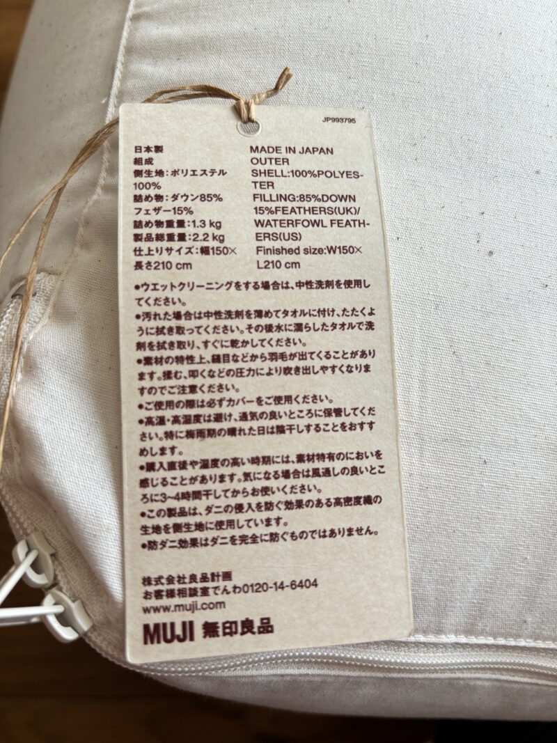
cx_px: 278
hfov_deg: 53.1
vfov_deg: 67.3
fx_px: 558
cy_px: 372
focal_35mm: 26
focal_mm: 5.96
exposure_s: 1/121
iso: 50
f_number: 1.6
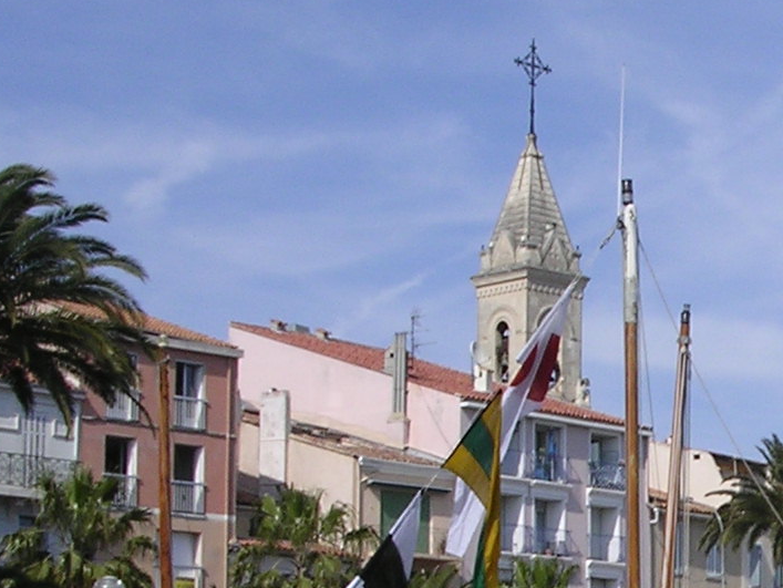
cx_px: 925
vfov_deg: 13.3
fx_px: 2489
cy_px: 606
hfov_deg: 17.1
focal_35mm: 110
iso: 100
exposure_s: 1/478
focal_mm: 5.8
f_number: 5.6
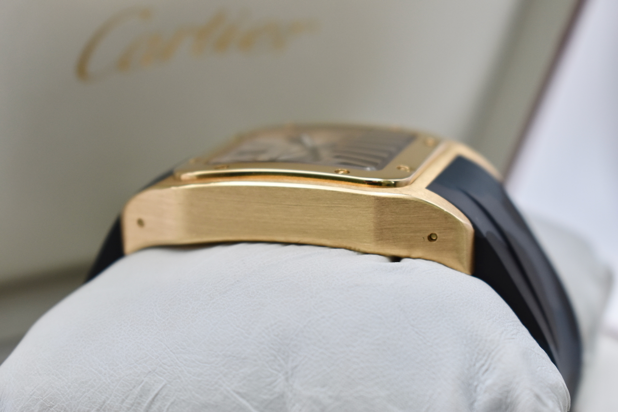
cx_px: 309
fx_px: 1339
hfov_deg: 26.0
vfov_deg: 17.5
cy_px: 206
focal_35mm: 78
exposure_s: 1/125
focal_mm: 52
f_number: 5.6
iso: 400
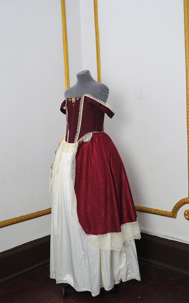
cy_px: 152
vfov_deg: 51.5
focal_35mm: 38
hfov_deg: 33.6
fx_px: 313
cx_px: 91
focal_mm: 37
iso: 1600
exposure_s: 1/160
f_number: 5
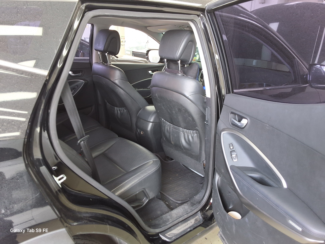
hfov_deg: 63.4
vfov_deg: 49.7
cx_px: 162
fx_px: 263
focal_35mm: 28
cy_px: 122
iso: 64
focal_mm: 2.91
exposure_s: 1/40
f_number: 1.9
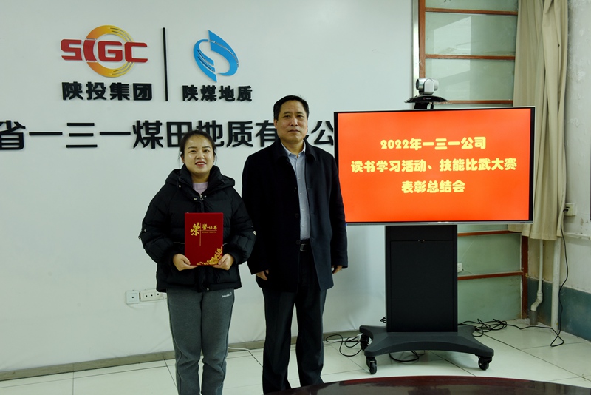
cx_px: 296
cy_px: 198
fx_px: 657
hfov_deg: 48.4
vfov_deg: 33.4
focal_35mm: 40
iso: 640
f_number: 8
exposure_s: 1/25
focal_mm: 40
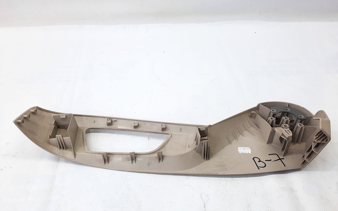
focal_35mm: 27
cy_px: 122
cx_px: 170
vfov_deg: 45.9
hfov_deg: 68.4
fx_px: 249
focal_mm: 4.6
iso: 64
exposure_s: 1/50
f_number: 2
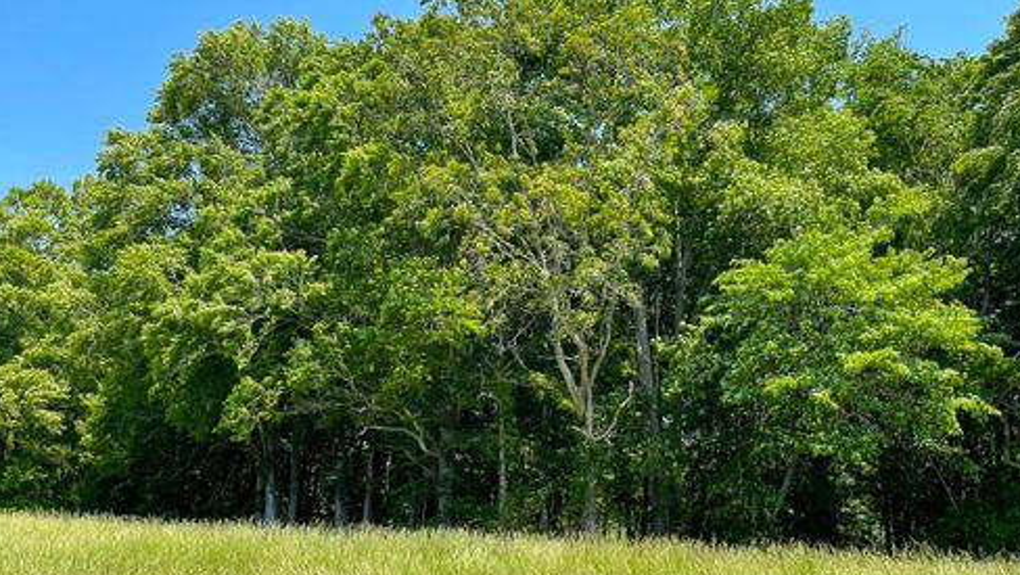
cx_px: 516
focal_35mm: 29
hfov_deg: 66.0
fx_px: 785
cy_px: 340
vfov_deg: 40.1
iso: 32
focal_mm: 5.1
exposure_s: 1/1020
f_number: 1.6
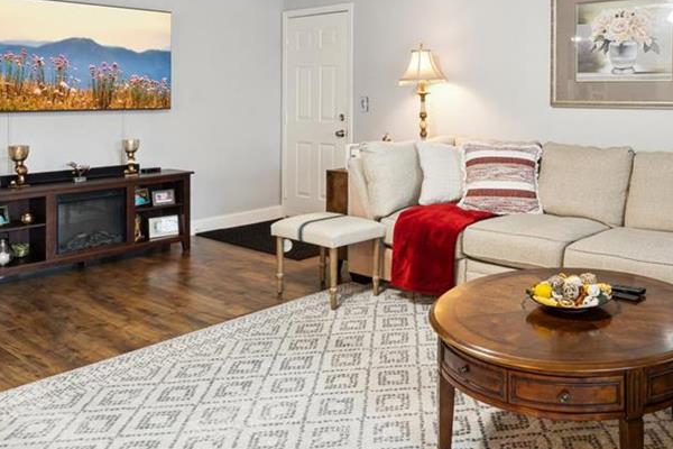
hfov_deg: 55.9
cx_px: 503
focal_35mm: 32
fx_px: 598
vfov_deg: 39.4
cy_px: 85
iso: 250
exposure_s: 1/3.33
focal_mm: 12
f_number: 8
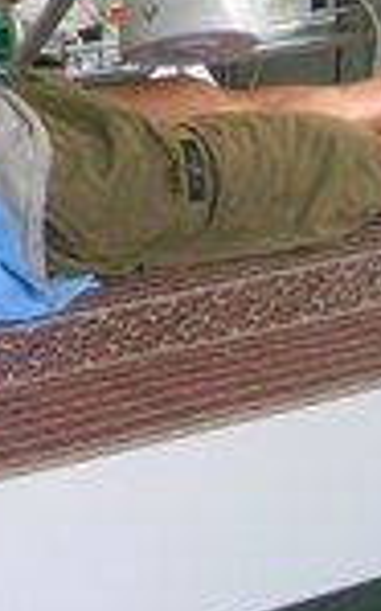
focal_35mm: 108
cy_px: 0
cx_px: -61
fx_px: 1796
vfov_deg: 18.8
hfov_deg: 11.9
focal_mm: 5.7
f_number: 4.9
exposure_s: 1/30
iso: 50
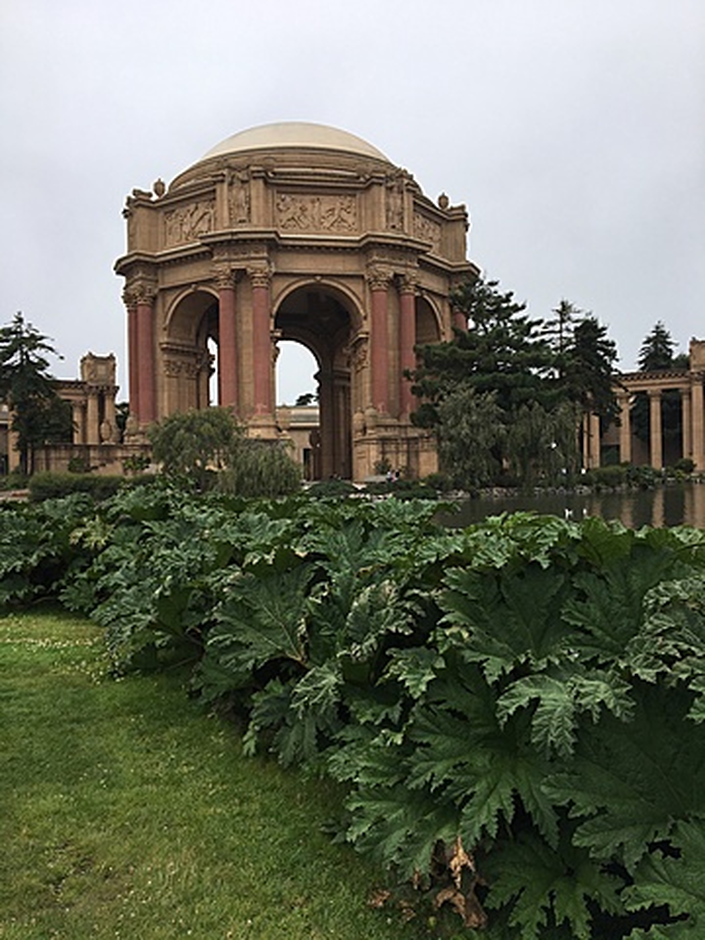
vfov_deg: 61.7
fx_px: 787
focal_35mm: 29
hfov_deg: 48.2
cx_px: 352
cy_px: 470
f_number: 2.2
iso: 25
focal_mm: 4.15
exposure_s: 1/1115
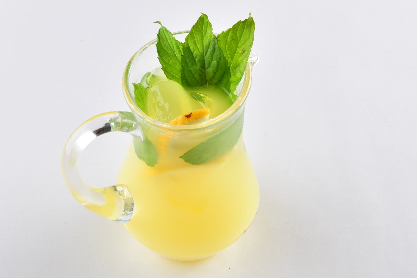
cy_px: 119
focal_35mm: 88
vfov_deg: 15.5
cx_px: 185
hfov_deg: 23.1
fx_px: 1019
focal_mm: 70
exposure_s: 1/160
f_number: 22
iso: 100
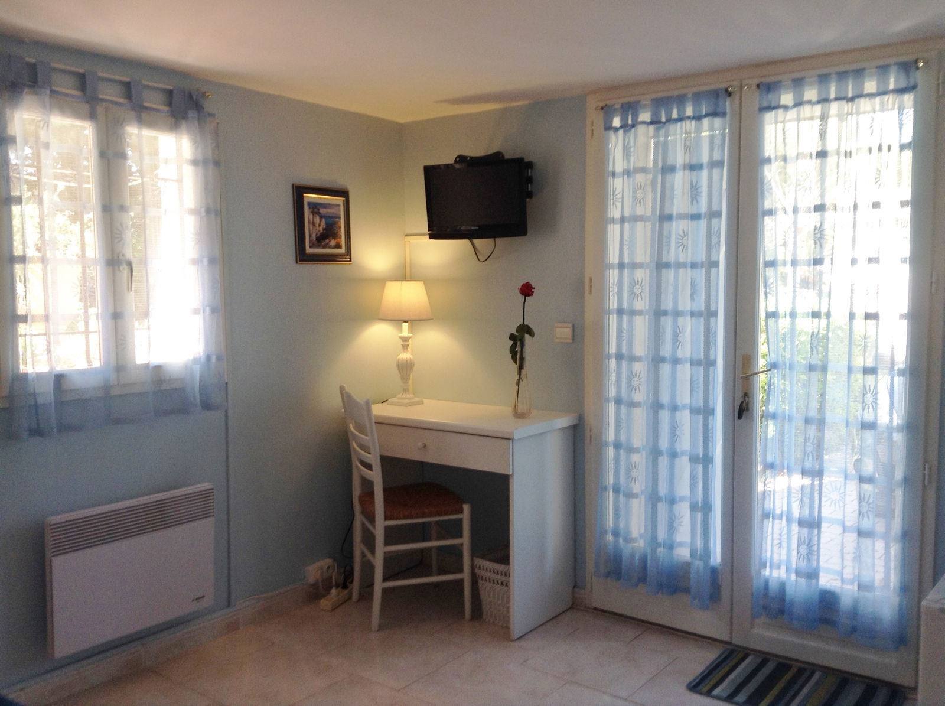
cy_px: 353
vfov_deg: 42.8
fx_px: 900
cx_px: 472
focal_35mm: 33
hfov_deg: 55.4
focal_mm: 3.3
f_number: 2.4
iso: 32
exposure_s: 1/30
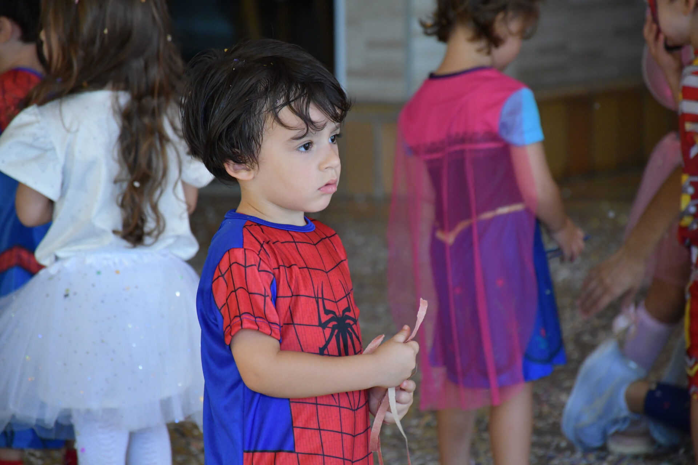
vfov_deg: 6.5
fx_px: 4071
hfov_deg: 9.8
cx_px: 349
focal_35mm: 210
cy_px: 232
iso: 3200
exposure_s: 1/400
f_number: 5.6
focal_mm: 140
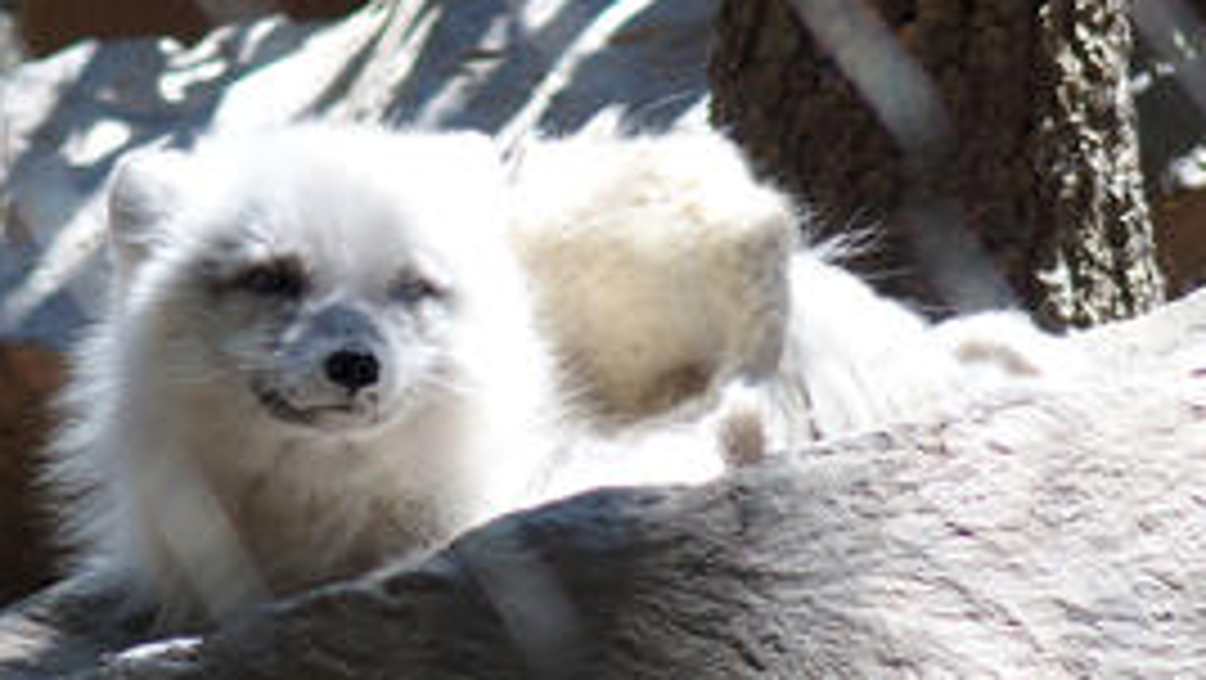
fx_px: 17563
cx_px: 207
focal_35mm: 549
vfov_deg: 2.2
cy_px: 284
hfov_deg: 3.9
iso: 100
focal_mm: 64.3
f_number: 2.8
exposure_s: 1/250
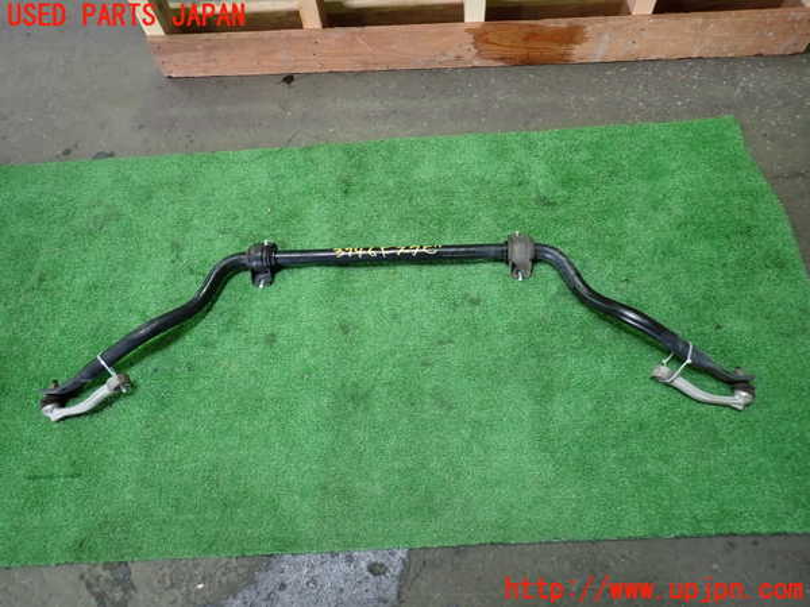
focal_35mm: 25
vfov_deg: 54.9
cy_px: 304
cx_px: 405
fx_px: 585
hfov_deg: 69.4
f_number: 2
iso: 200
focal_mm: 4.5
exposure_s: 1/30
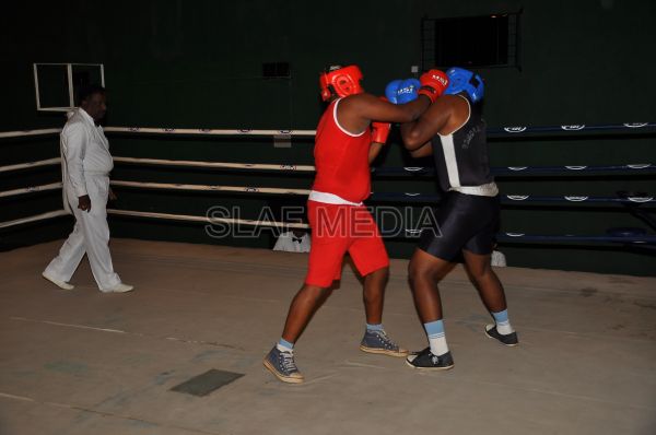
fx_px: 819
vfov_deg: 29.8
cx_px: 328
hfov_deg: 43.7
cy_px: 218
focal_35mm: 45
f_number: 5.6
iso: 200
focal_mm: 30
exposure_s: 1/90
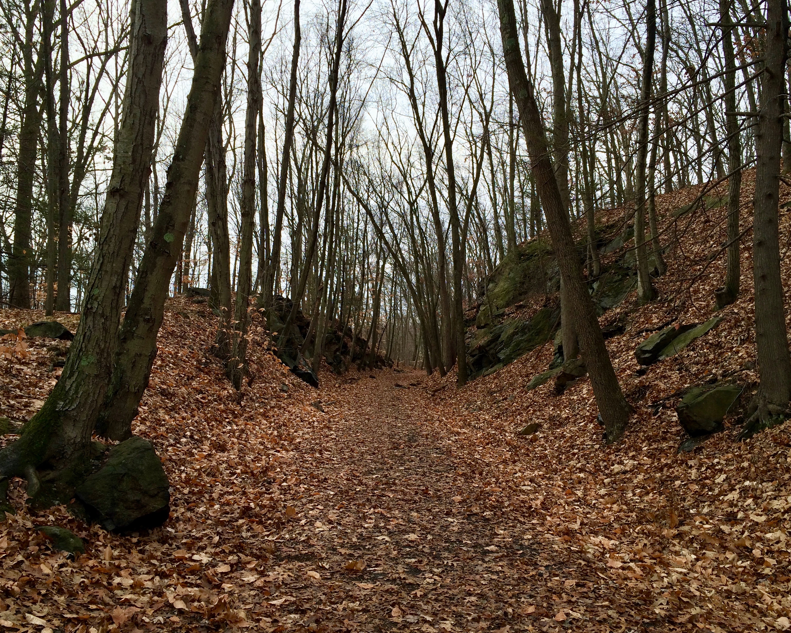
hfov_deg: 57.2
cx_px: 394
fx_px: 726
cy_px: 324
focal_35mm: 31
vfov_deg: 47.1
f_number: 2.2
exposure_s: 1/570
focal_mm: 4.15
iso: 32
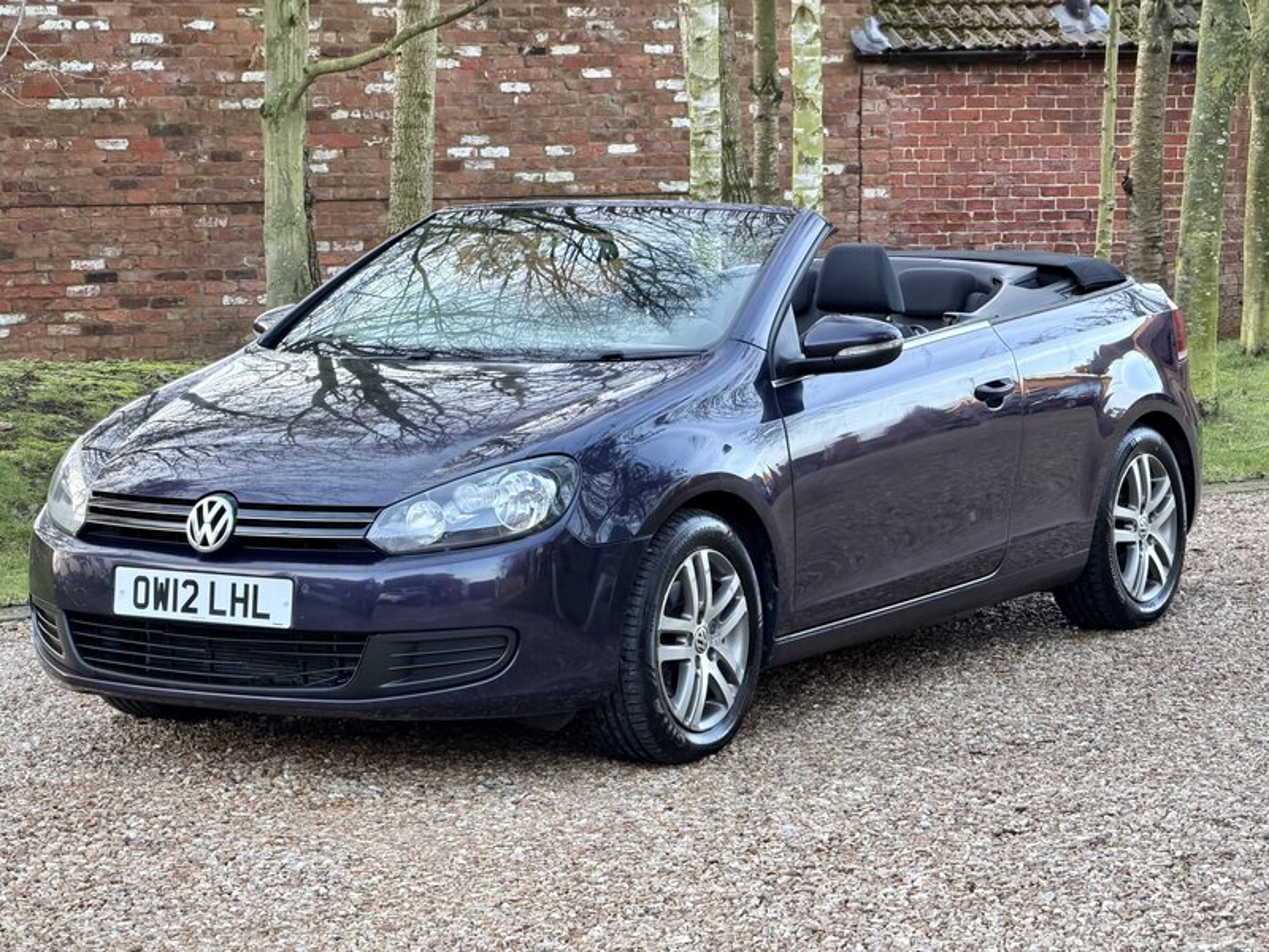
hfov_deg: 19.6
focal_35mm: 100
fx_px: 3666
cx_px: 634
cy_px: 476
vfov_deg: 14.8
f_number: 2.8
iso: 250
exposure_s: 1/121
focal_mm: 16.89
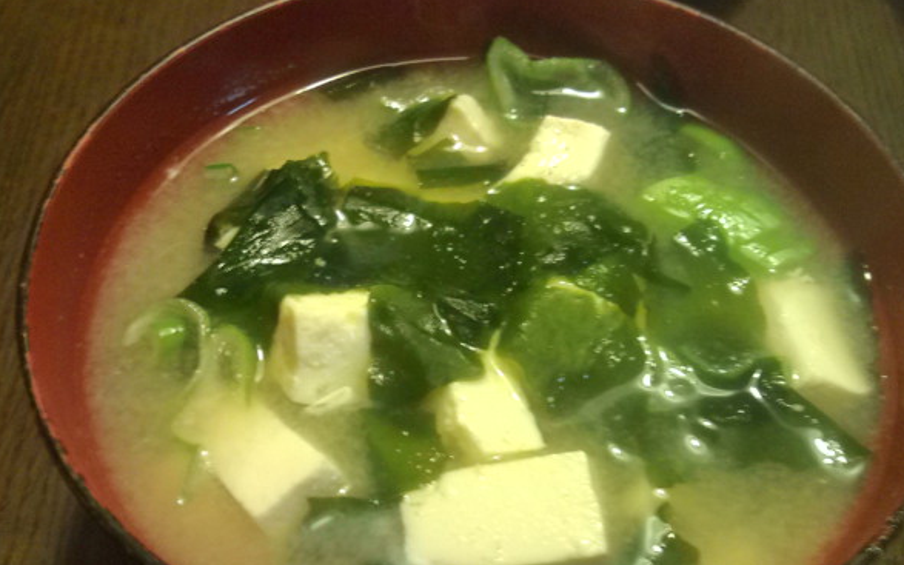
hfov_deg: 52.7
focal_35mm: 37
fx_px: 912
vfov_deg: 34.4
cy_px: 314
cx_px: 454
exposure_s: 1/5.91
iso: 102
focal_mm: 3.3
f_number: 2.8
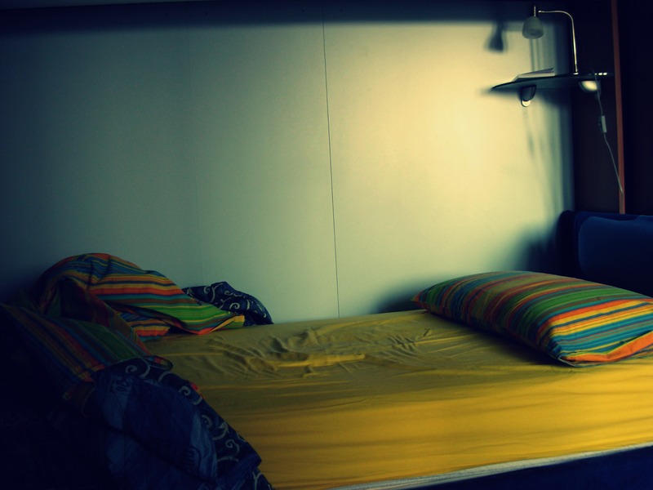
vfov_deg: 37.7
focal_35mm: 38
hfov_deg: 49.0
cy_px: 245
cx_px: 326
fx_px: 717
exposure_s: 1/35.9
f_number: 2.9
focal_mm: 6.3
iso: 79
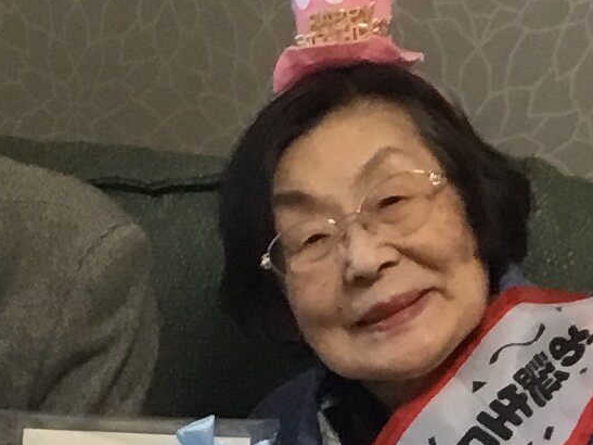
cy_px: 907
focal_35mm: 185
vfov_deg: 7.7
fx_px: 3169
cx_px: -395
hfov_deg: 10.2
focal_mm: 3.3
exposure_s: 1/30
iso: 64
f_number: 2.4
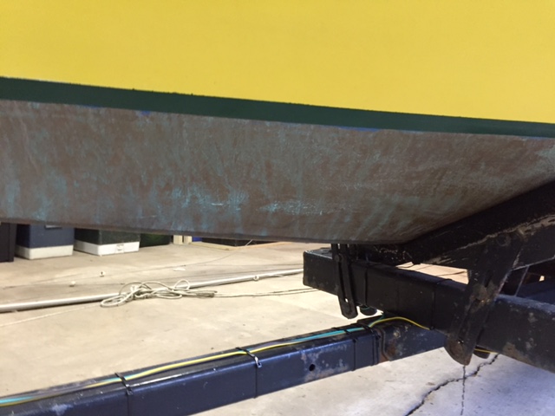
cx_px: 278
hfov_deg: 61.7
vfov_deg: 48.2
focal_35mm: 29
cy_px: 208
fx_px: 465
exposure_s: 1/17
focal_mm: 4.15
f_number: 2.2
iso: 250
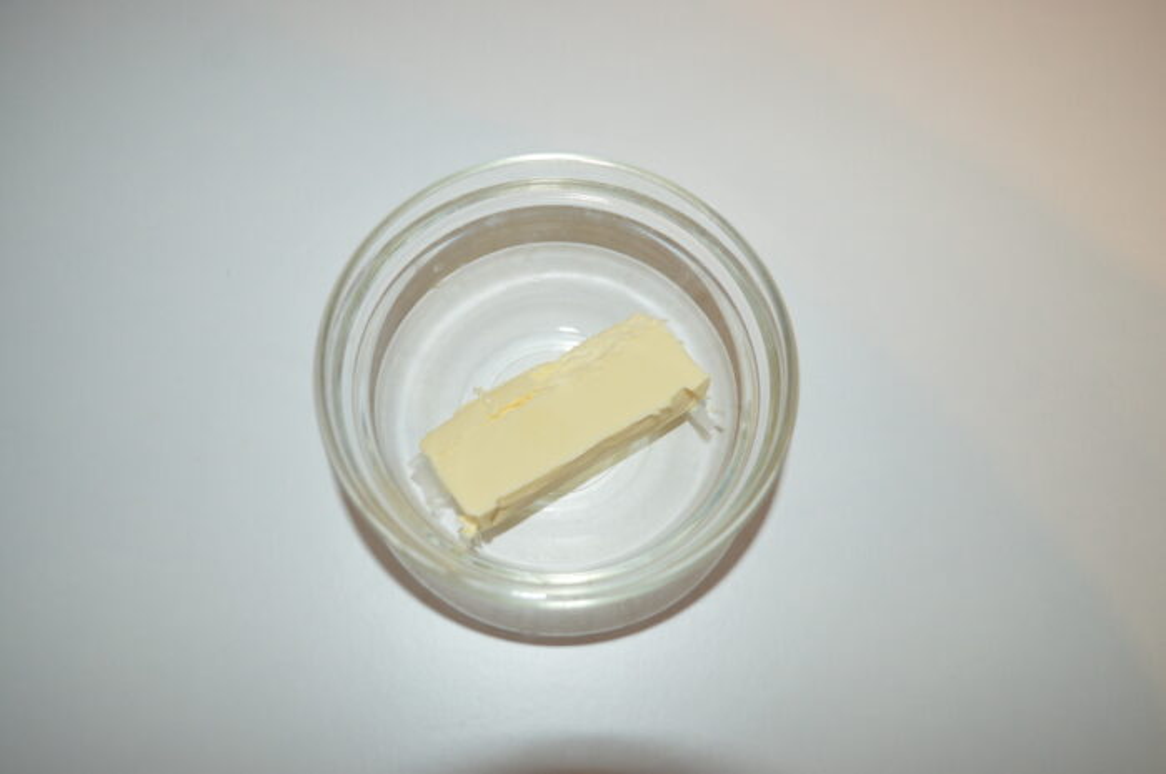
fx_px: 873
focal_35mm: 27
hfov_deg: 67.4
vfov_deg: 47.8
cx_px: 583
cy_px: 387
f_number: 3.5
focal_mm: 18
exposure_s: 1/30
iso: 450
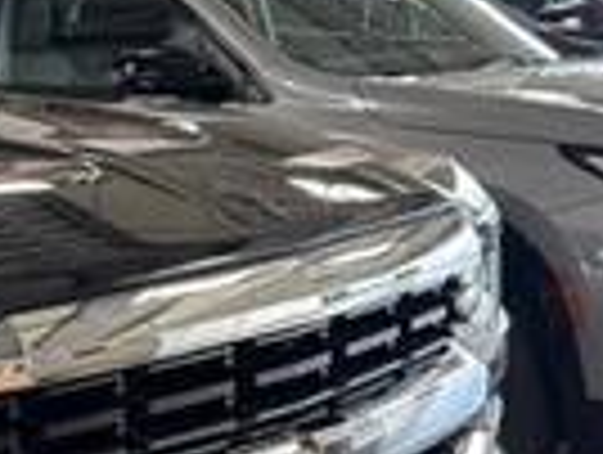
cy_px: 351
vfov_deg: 16.4
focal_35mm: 90
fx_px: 1571
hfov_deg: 19.3
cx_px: -266
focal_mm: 6.76
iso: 160
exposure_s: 1/120
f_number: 1.78
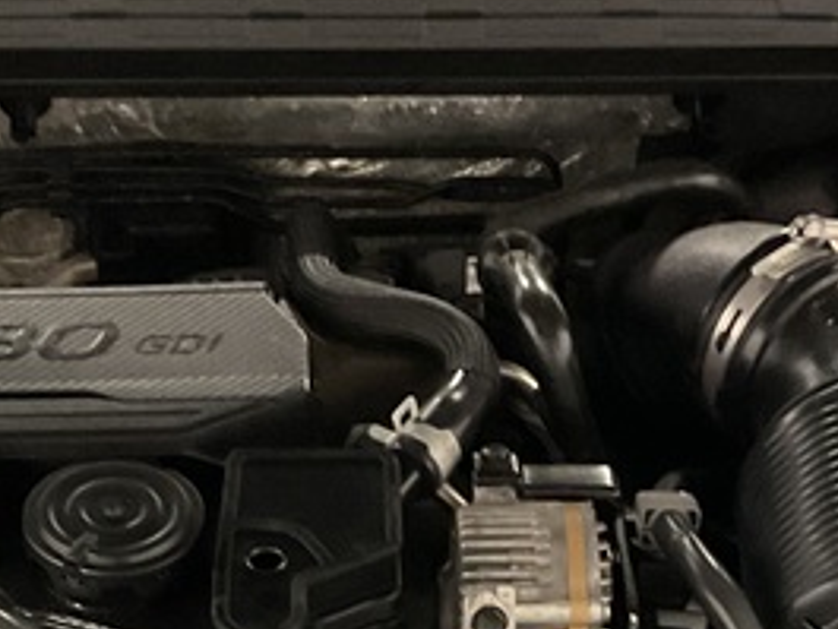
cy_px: 885
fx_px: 2543
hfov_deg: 18.7
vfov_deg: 13.4
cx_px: 351
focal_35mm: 105
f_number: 1.8
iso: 250
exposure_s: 1/25
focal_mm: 3
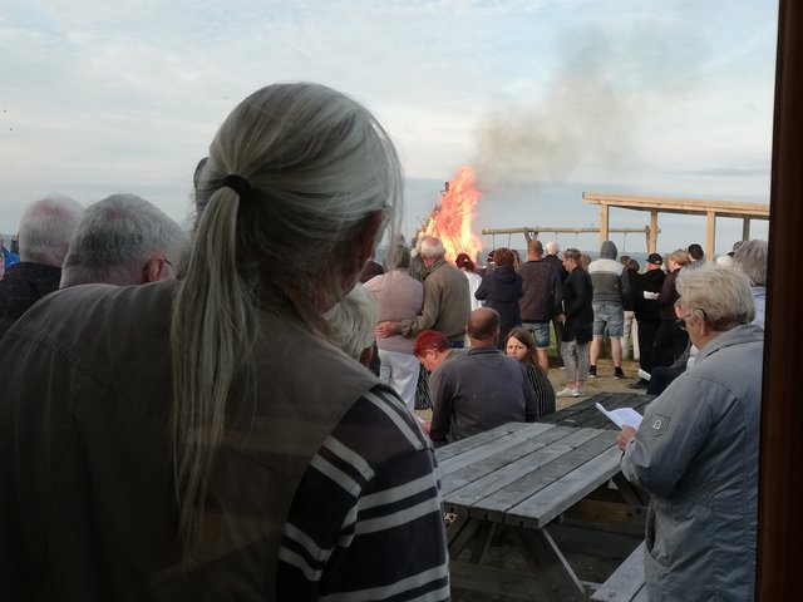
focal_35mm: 48
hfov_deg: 39.7
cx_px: 402
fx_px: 1113
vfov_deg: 30.3
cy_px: 301
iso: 50
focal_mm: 3.81
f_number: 2.2
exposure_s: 1/179
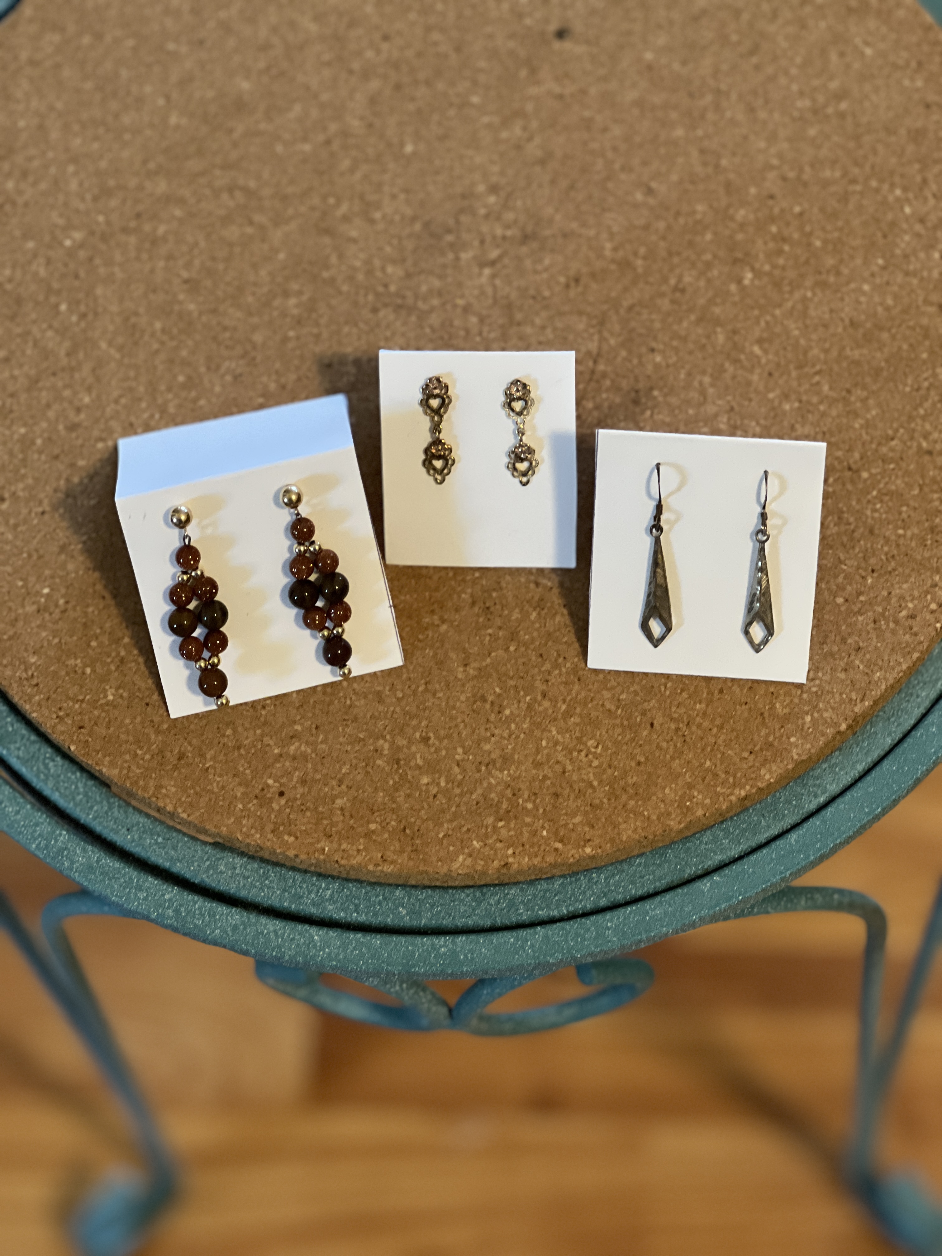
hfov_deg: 19.1
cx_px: 471
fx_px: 2794
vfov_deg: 25.3
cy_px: 628
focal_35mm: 77
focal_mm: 9
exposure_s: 1/30
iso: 320
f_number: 2.8
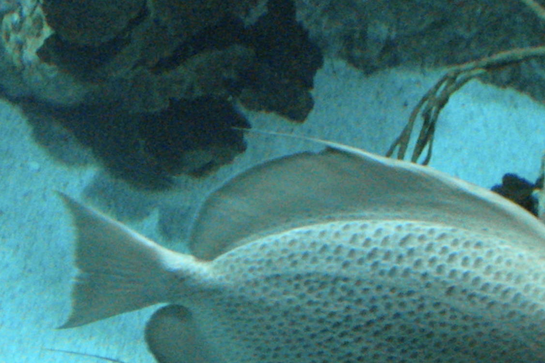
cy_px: 220
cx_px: 279
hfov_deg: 26.3
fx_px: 1165
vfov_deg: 17.7
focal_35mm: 77
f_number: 4.3
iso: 3200
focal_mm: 9.1
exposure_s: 1/110
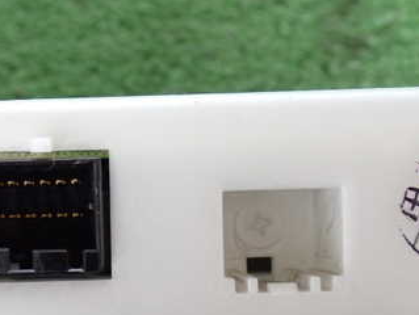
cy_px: 198
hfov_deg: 24.5
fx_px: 933
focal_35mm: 77
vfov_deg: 19.1
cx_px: 32
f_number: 2.8
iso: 640
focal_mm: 7.31
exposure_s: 1/40
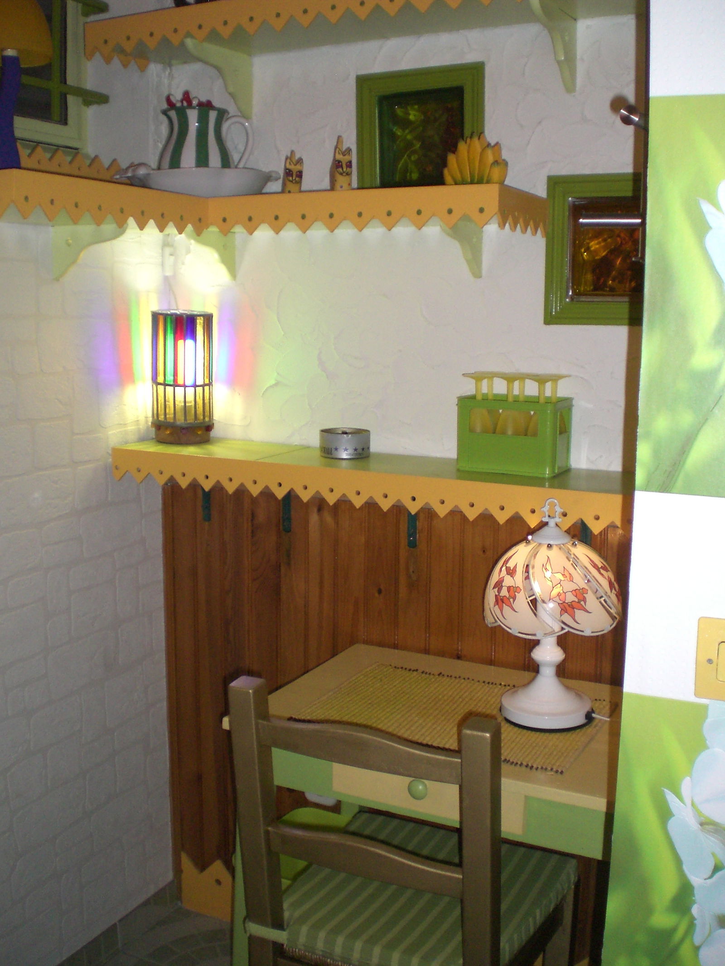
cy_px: 483
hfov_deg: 37.7
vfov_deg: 49.0
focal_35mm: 38
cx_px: 362
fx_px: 1061
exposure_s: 1/60
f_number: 3.1
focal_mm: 6.3
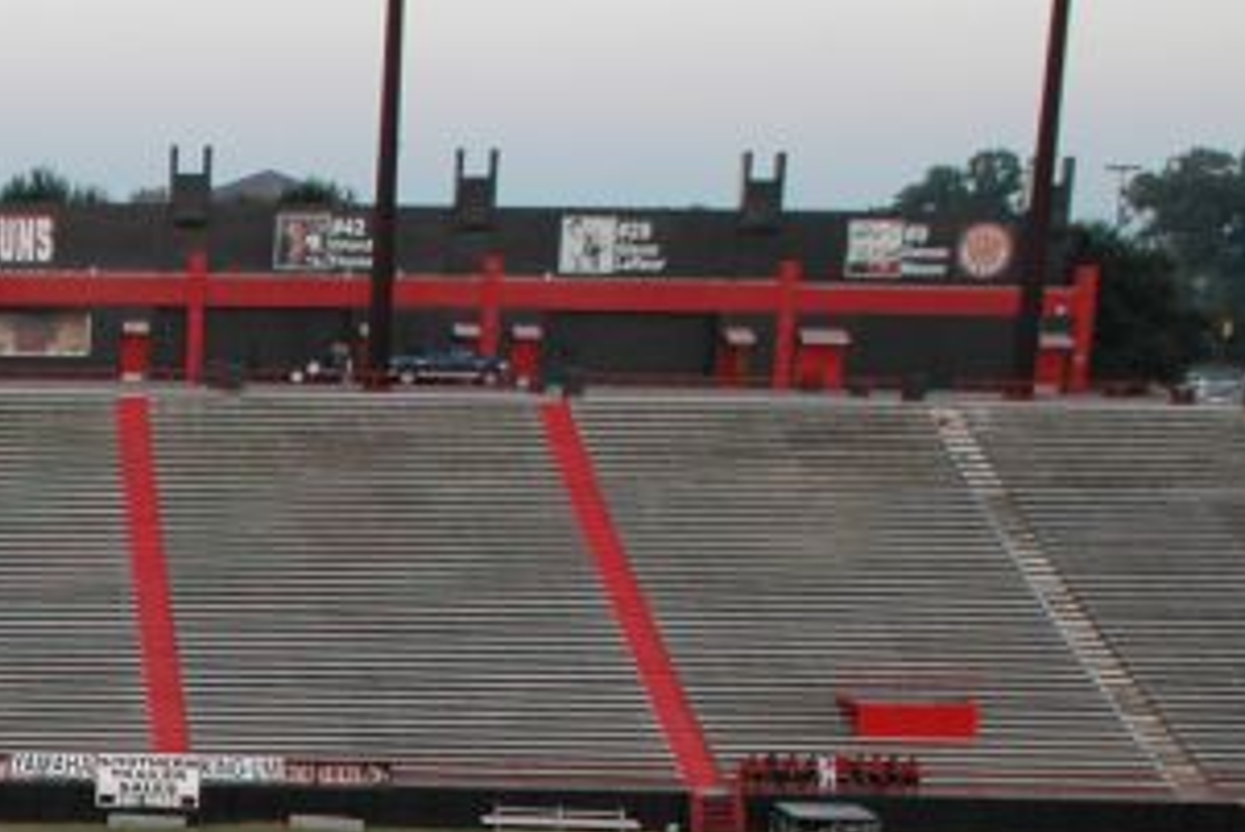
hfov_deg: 21.6
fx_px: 3000
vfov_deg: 15.0
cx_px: -290
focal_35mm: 87
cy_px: 1101
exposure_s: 1/80
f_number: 4.5
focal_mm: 17
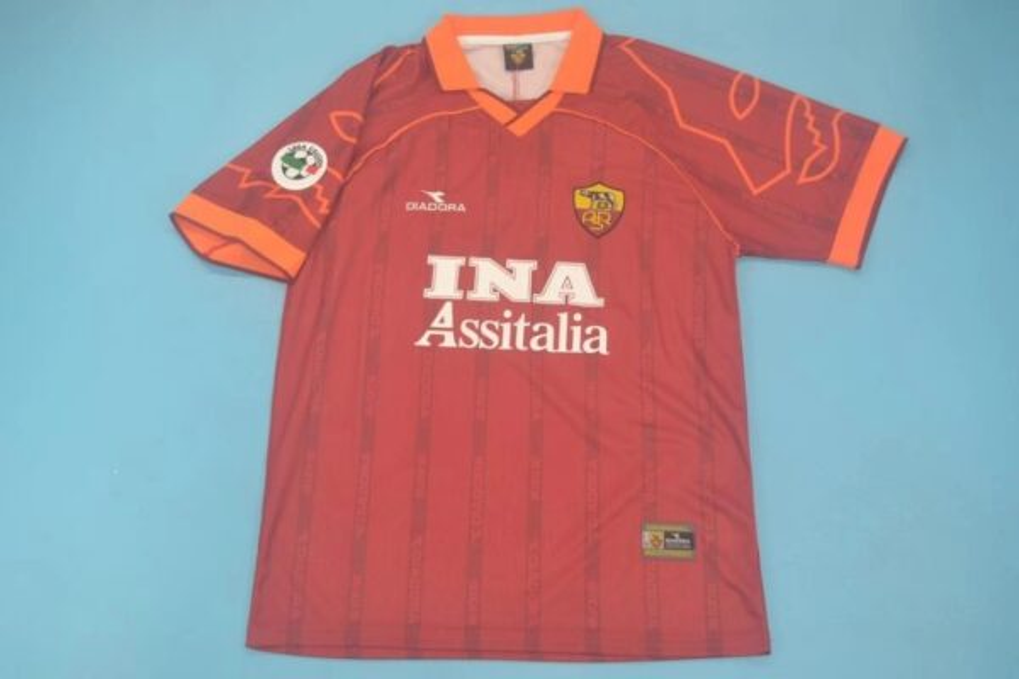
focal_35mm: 36
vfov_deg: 36.9
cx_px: 510
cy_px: 340
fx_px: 1019
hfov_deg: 53.1
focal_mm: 24
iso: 200
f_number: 4
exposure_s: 1/80
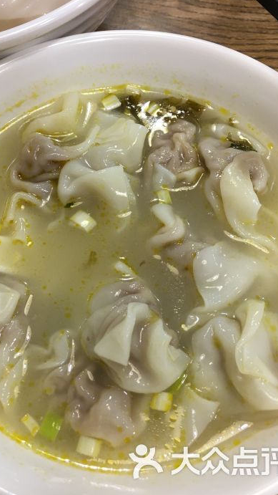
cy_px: 248
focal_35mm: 32
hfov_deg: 36.6
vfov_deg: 61.0
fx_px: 419
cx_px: 120
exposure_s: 1/17
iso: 50
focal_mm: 4.15
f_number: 2.2
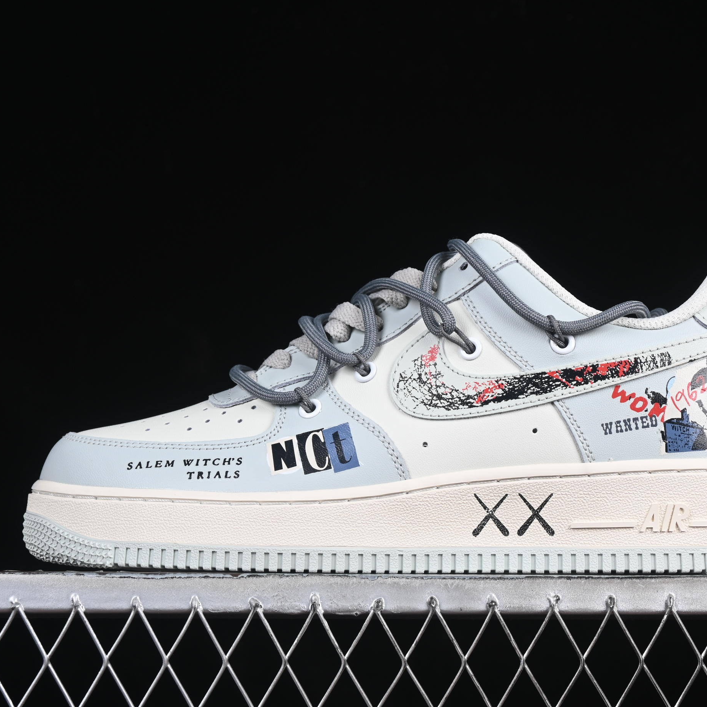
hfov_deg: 18.1
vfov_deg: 18.1
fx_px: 2218
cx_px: 418
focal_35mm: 96
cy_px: 354
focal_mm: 50
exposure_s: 1/80
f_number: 8
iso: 160
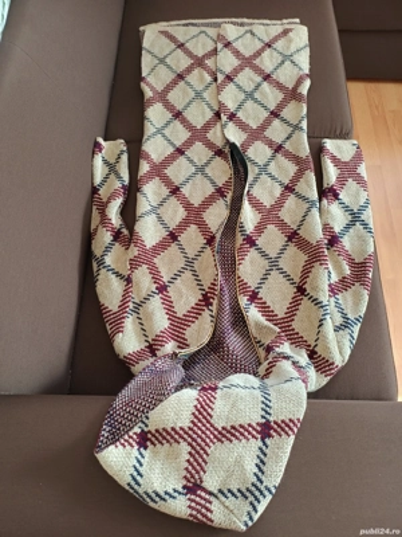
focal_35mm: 24
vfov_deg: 71.6
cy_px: 268
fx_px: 372
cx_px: 201
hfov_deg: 56.8
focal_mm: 5.89
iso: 961
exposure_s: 1/100
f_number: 1.4
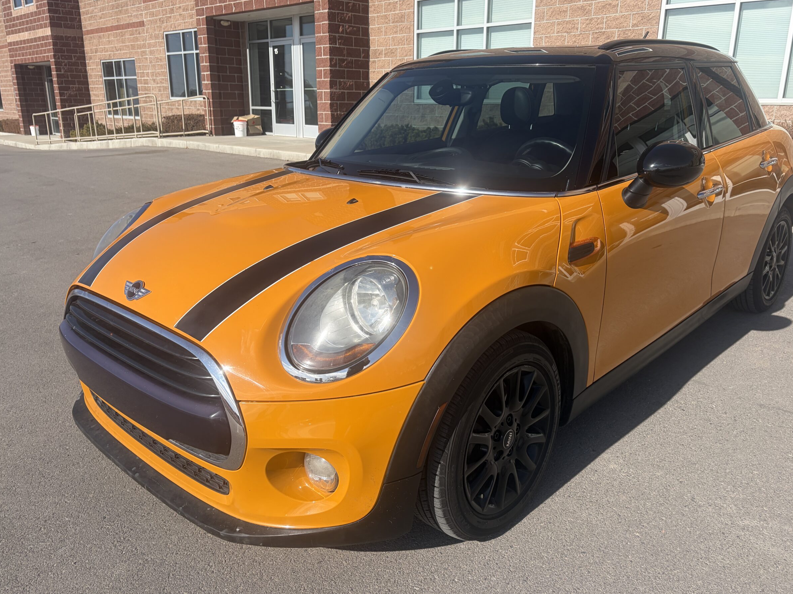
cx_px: 413
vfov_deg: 49.7
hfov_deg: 63.4
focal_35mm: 28
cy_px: 289
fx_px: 641
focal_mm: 5.96
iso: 50
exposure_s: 1/3623
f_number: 1.6
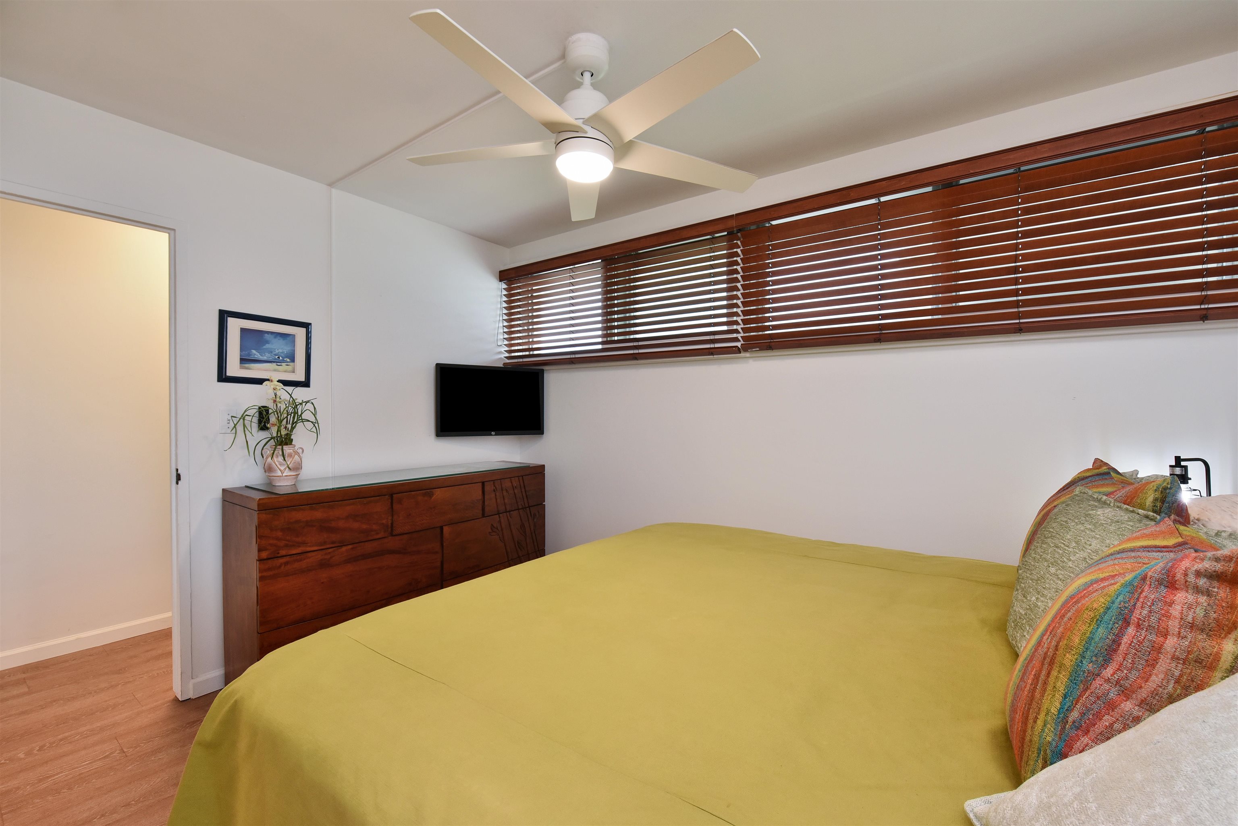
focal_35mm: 15
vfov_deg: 77.4
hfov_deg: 100.4
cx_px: 619
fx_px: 516
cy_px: 413
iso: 800
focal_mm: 15
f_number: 5
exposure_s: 1/100
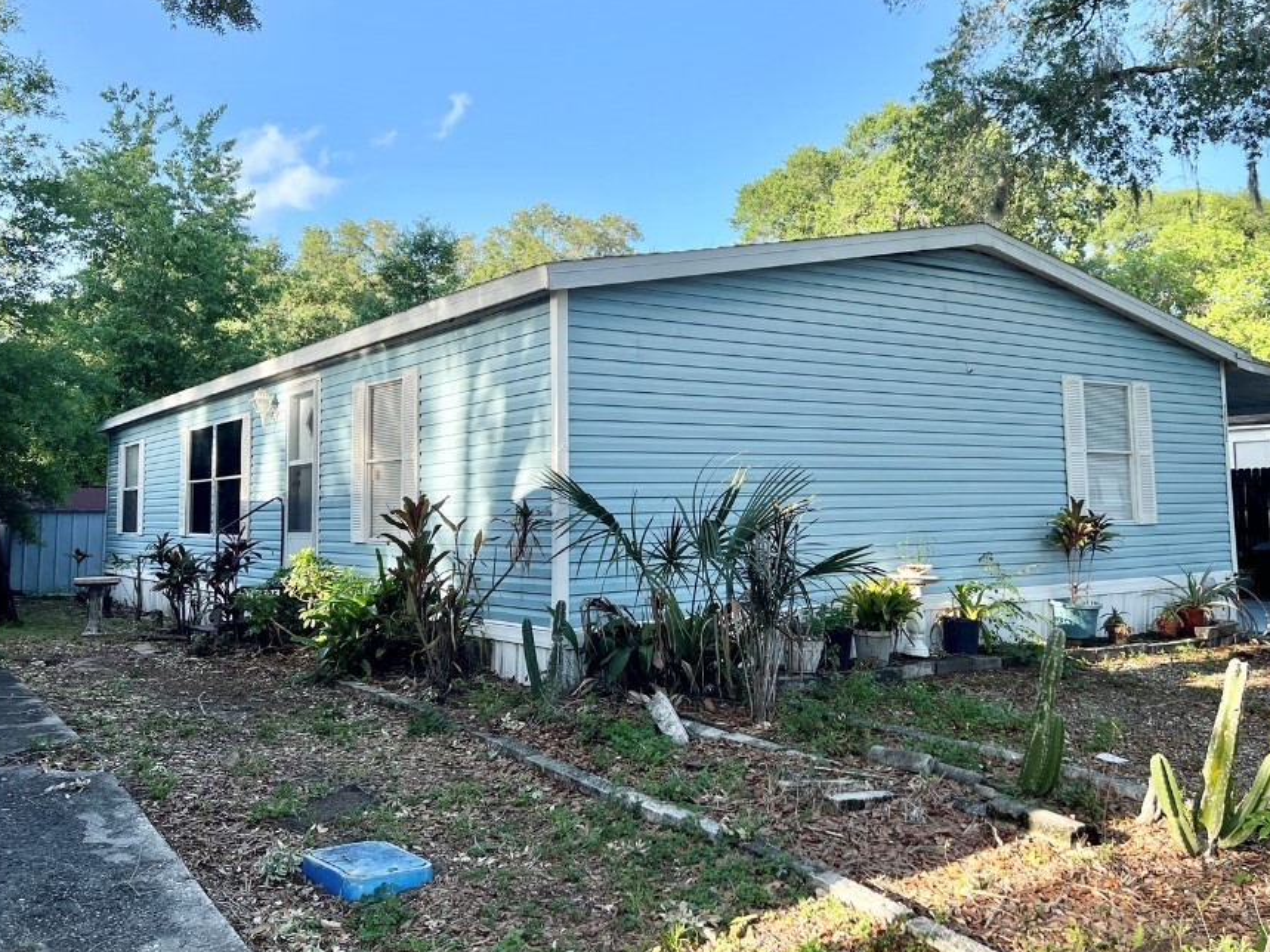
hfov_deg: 58.2
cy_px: 398
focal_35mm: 31
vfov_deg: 45.3
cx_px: 717
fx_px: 1137
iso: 50
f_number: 1.5
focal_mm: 5.7
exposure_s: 1/1135
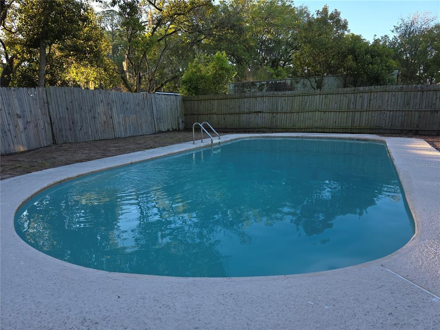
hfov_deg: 73.9
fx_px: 292
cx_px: 220
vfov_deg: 58.9
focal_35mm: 23
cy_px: 165
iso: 12
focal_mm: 6.3
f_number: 1.7
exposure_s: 1/120
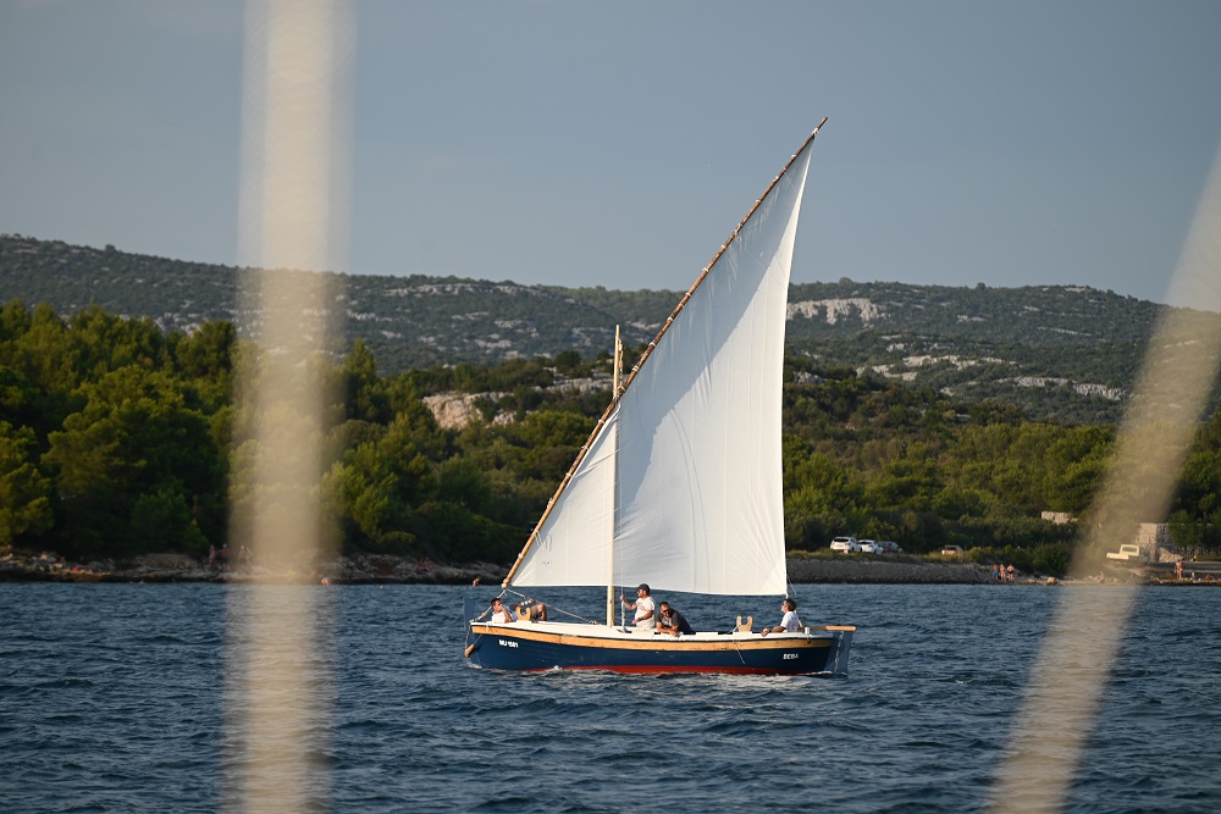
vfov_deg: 6.2
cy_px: 407
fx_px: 7462
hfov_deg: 9.4
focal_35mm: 220
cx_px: 610
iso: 100
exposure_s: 1/500
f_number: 5.3
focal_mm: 220
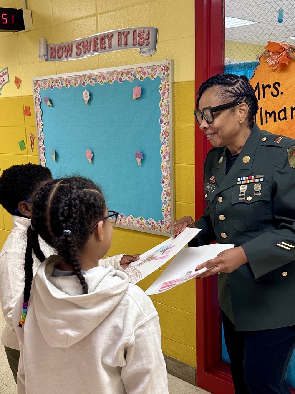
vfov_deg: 71.6
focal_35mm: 24
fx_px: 273
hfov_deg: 56.8
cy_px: 197
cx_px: 148
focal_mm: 6.86
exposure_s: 1/60
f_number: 1.78
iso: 125
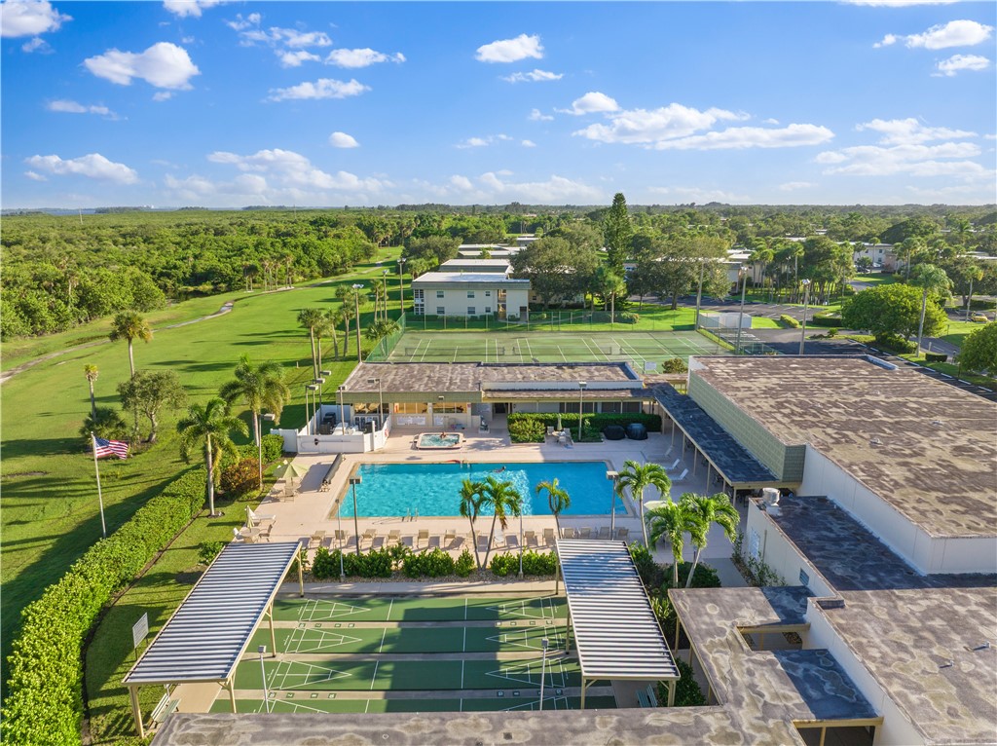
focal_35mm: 24
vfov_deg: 56.7
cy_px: 373
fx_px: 691
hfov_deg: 71.6
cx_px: 498
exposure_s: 1/80
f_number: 4
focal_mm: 12.29
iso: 100
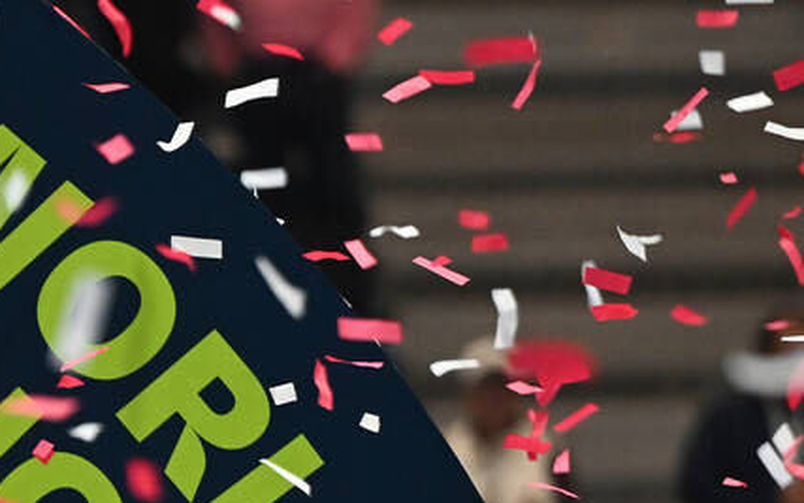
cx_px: -808
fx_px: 16085
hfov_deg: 2.8
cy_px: 1040
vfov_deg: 1.8
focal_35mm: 734
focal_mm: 160
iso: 2000
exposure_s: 1/640
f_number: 3.5
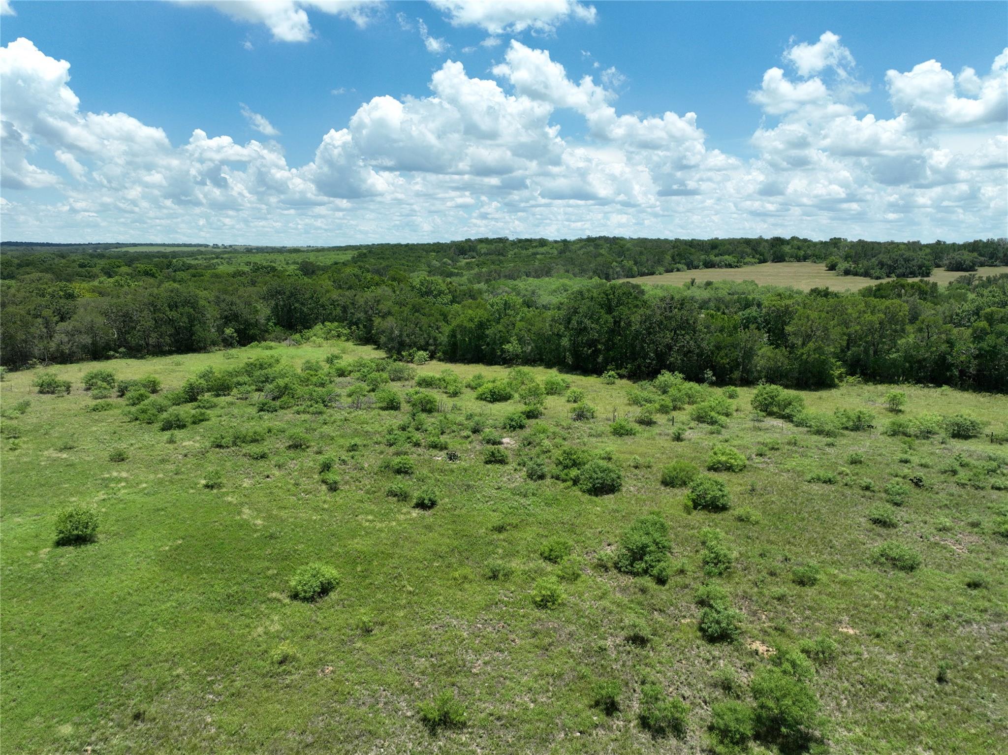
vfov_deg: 56.8
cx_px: 504
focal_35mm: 24
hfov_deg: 71.6
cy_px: 378
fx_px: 699
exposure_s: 1/2000
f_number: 2.8
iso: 100
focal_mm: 12.29
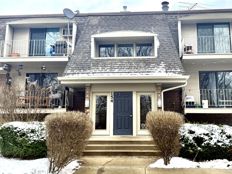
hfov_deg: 50.1
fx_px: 248
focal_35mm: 37
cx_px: 127
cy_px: 78
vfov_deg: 38.6
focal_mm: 6.76
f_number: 1.78
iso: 100
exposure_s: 1/1156
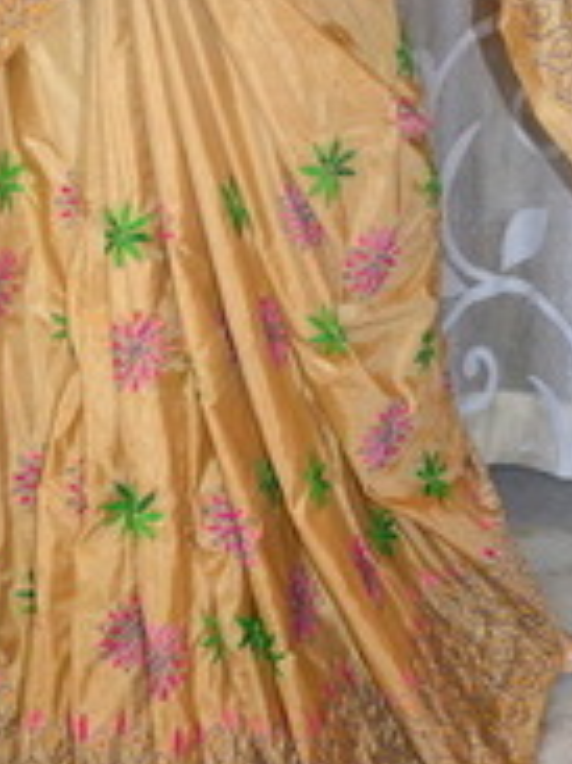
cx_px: 572
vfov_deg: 26.3
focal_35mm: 71
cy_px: 50
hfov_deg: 20.1
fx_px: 1566
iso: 1400
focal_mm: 18
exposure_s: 1/60
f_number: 3.5
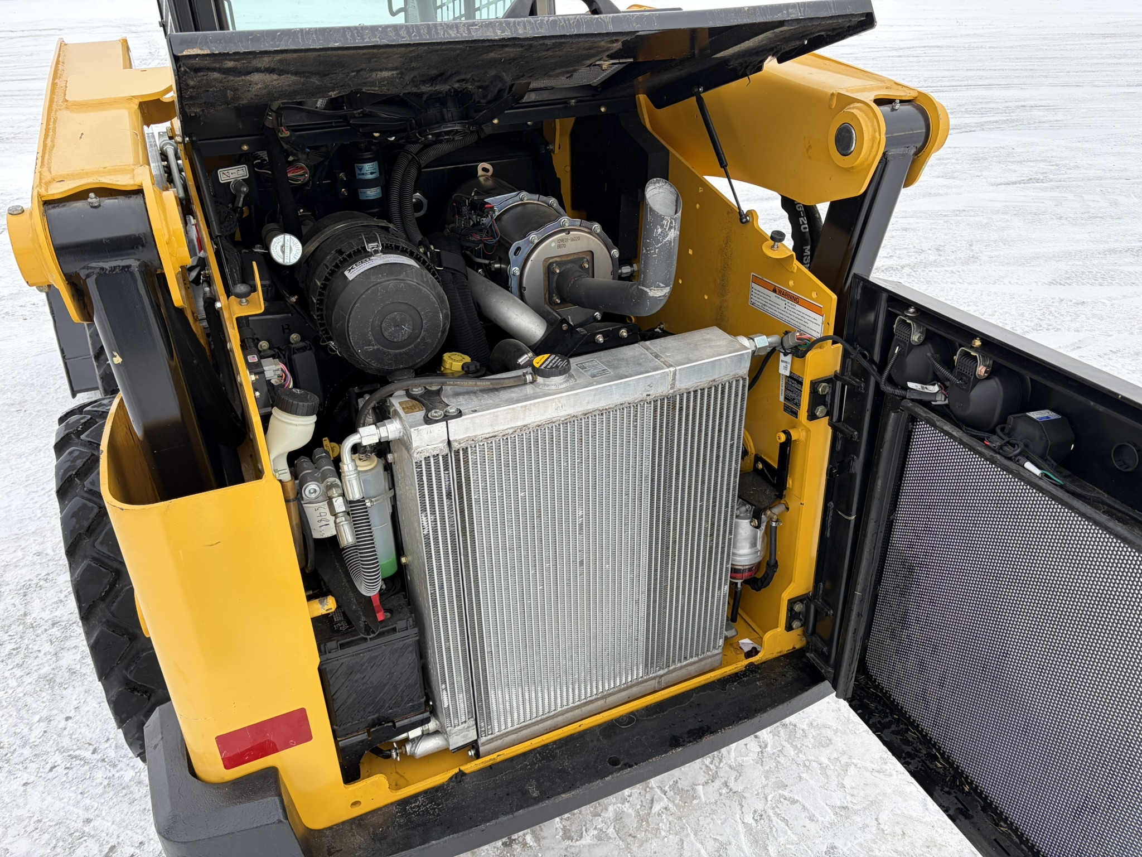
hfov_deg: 67.3
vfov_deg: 53.1
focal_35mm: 26
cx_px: 571
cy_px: 428
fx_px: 858
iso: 50
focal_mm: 5.96
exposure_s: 1/331
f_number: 1.6
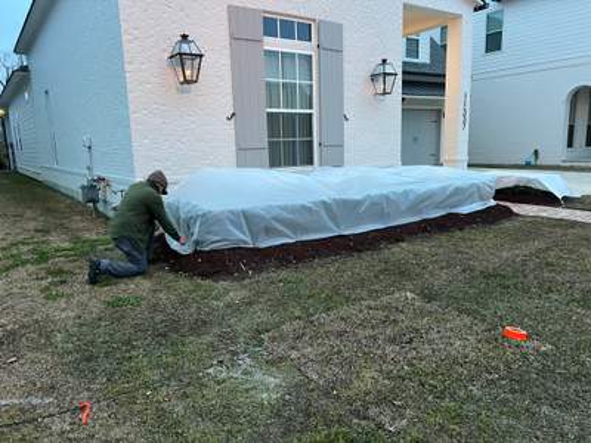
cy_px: 222
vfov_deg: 53.1
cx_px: 296
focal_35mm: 26
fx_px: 444
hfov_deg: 67.3
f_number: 1.5
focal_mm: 5.7
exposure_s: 1/60
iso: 320
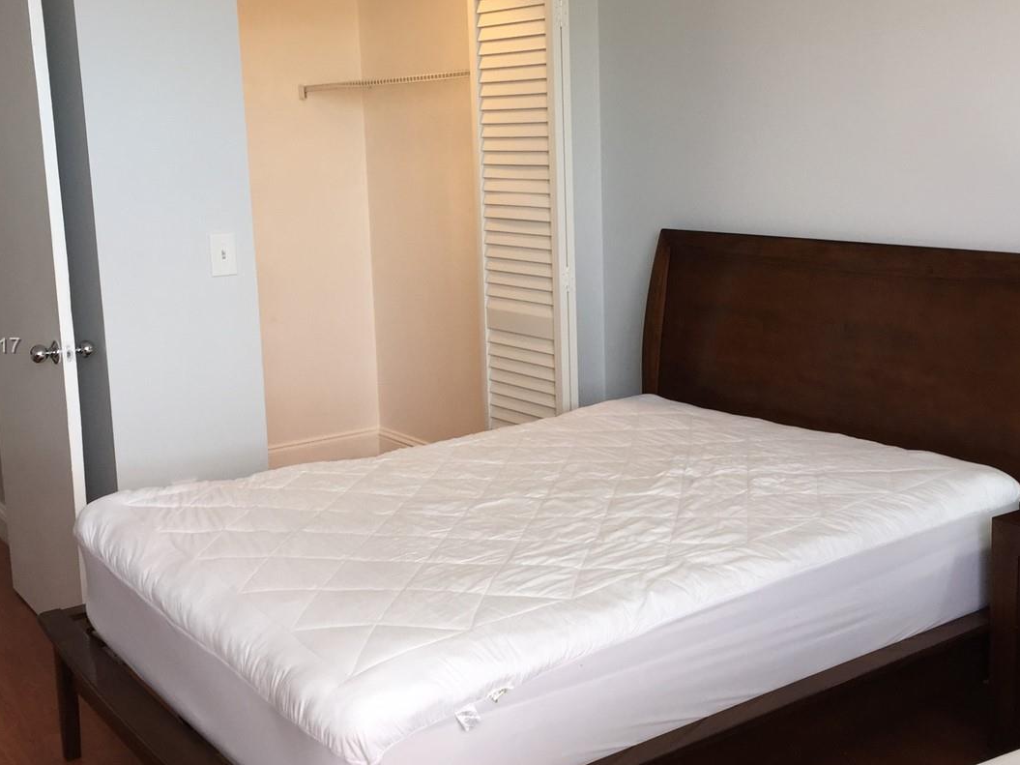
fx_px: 1296
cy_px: 347
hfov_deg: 42.9
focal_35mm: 44
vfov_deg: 32.8
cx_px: 484
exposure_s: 1/30
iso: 40
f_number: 2.2
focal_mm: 4.15
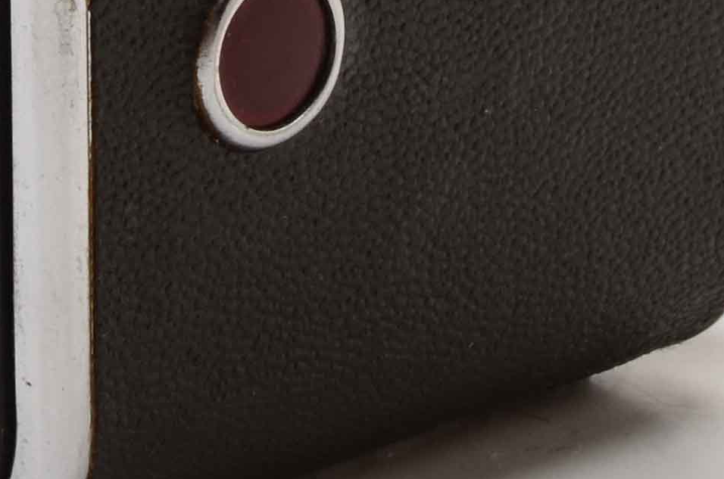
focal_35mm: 271
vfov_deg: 5.0
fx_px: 5430
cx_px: 44
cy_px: -512
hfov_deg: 7.6
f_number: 25
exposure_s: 1/160
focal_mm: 35
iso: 100
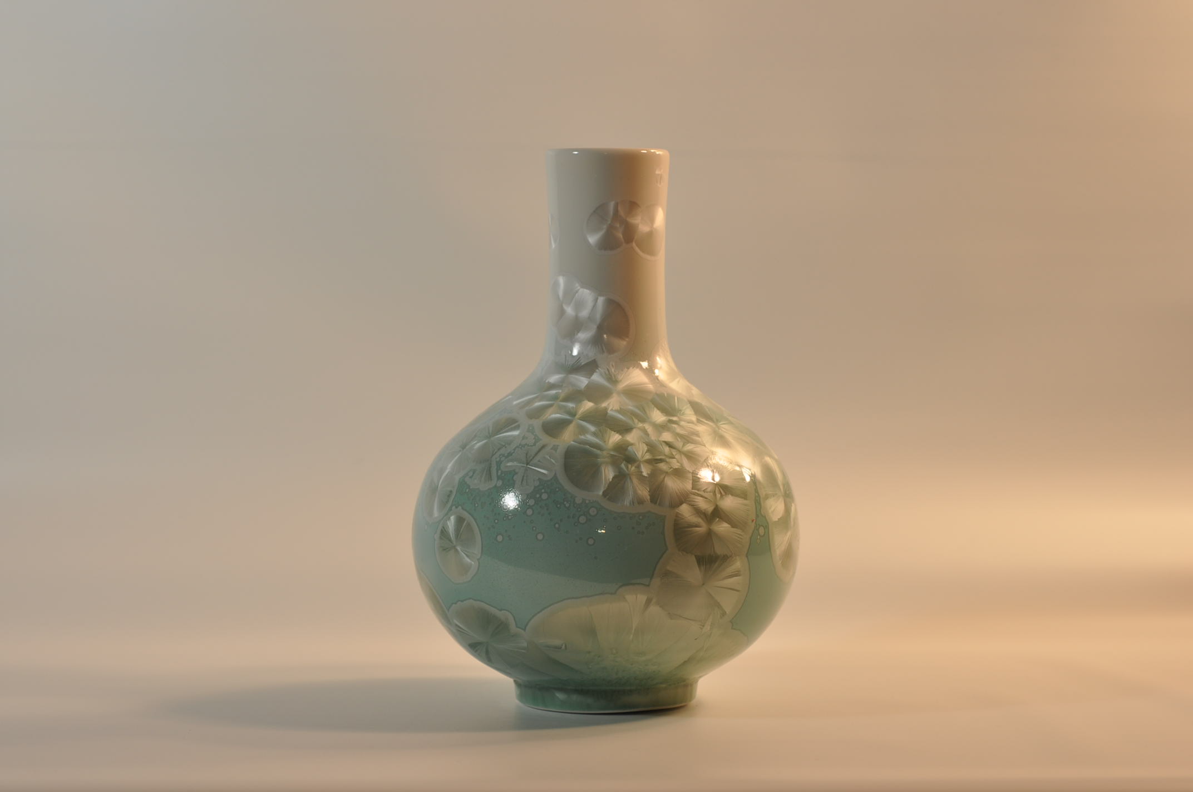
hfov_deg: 27.0
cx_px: 596
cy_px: 396
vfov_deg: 18.1
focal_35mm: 75
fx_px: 2482
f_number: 4.5
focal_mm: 50
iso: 200
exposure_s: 1/80
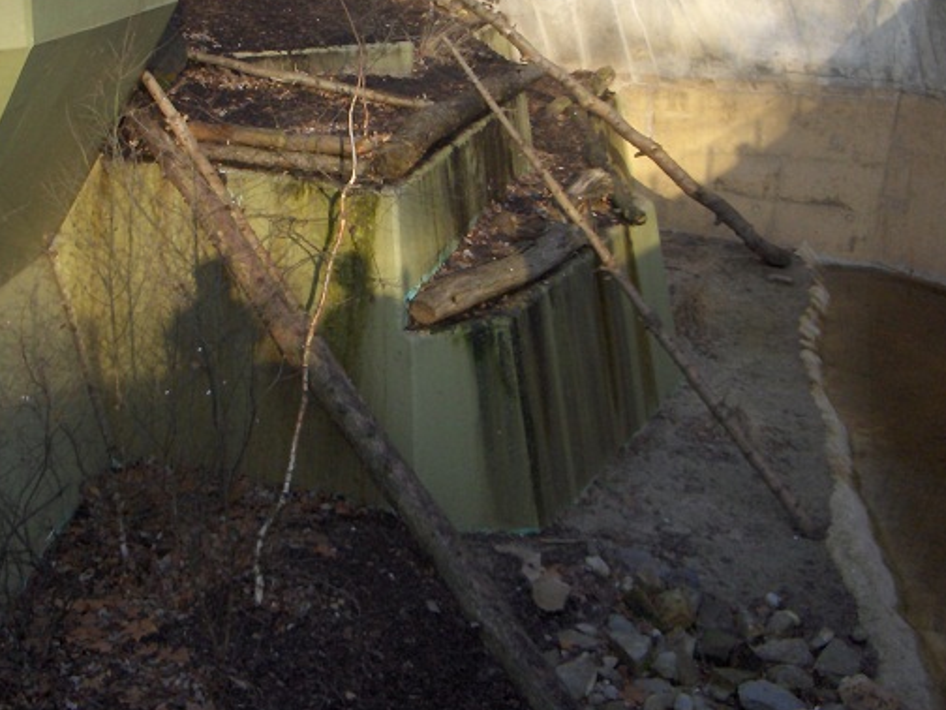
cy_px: 213
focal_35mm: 56
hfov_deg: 33.9
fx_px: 1530
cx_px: 290
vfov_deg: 25.9
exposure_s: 1/493
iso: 100
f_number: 2.6
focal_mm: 5.8
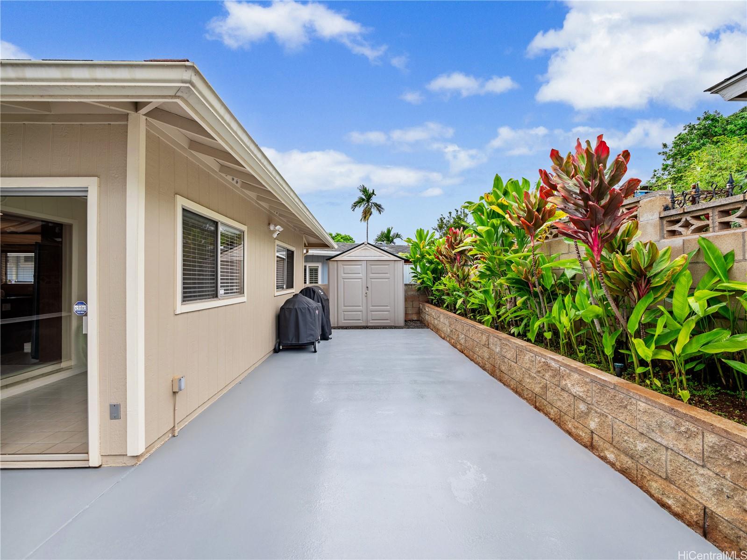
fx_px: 302
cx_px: 374
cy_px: 280
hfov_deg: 102.1
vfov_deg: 85.7
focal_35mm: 14
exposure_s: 1/2500
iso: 100
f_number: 4
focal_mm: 7
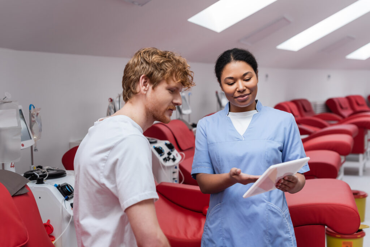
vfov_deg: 27.0
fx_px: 514
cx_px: 185
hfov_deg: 39.6
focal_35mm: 50
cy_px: 124
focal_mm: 50
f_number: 3.5
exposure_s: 1/160
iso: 250
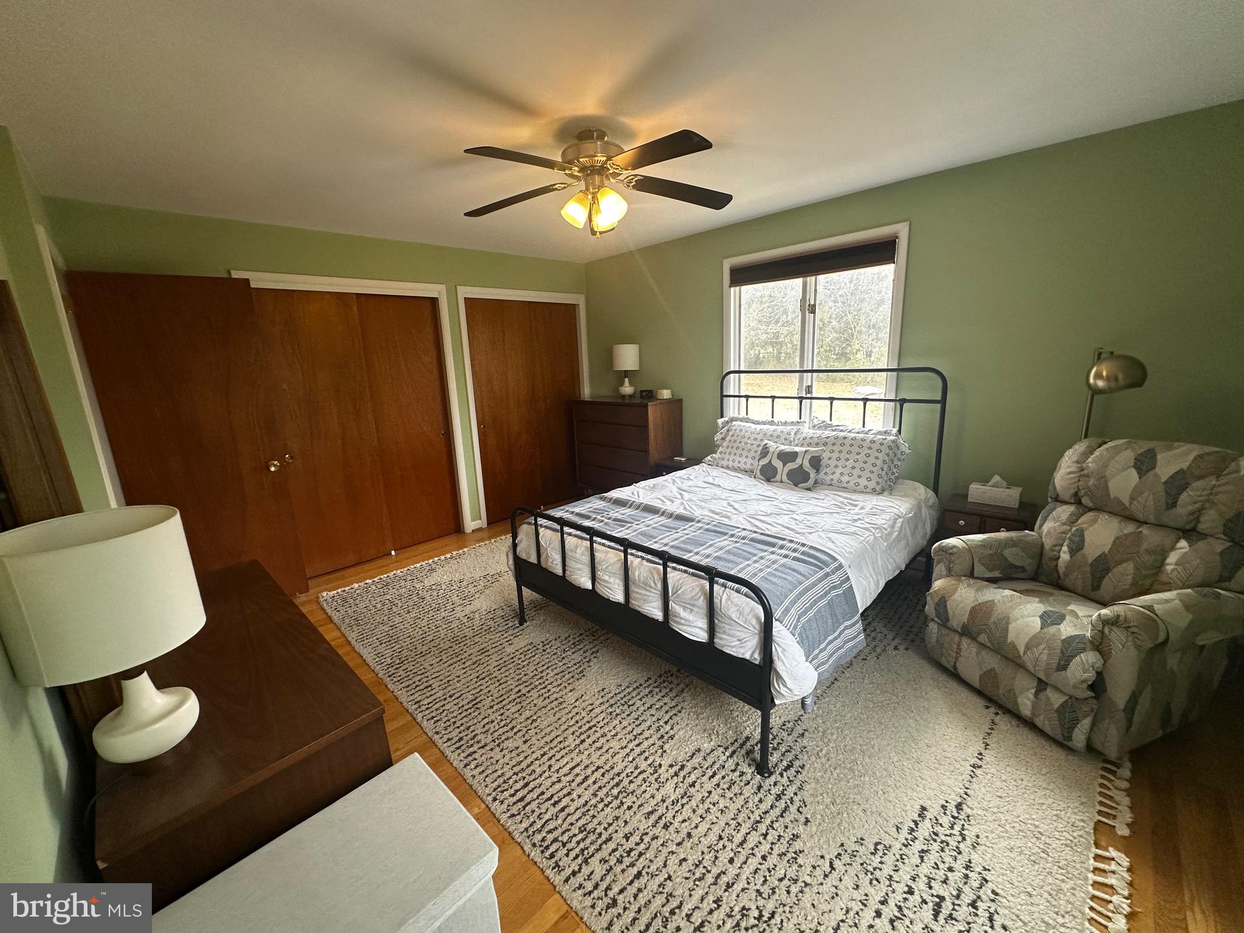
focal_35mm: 14
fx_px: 503
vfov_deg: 85.7
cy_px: 466
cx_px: 622
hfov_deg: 102.1
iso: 200
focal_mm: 2.22
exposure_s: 1/120
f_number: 2.2
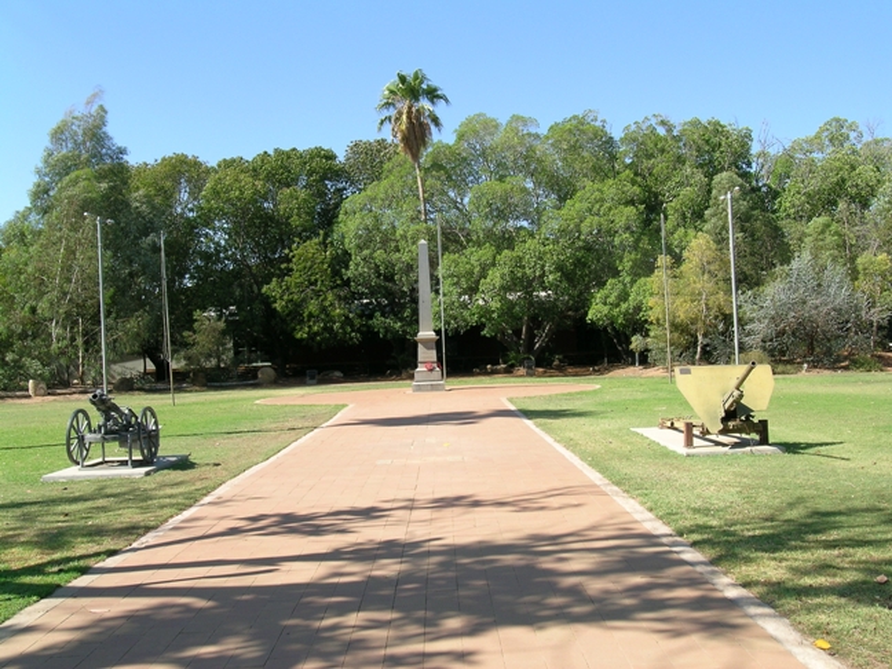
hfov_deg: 52.6
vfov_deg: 40.7
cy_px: 334
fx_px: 902
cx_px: 446
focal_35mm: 35
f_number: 6
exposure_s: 1/213
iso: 50
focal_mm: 7.2
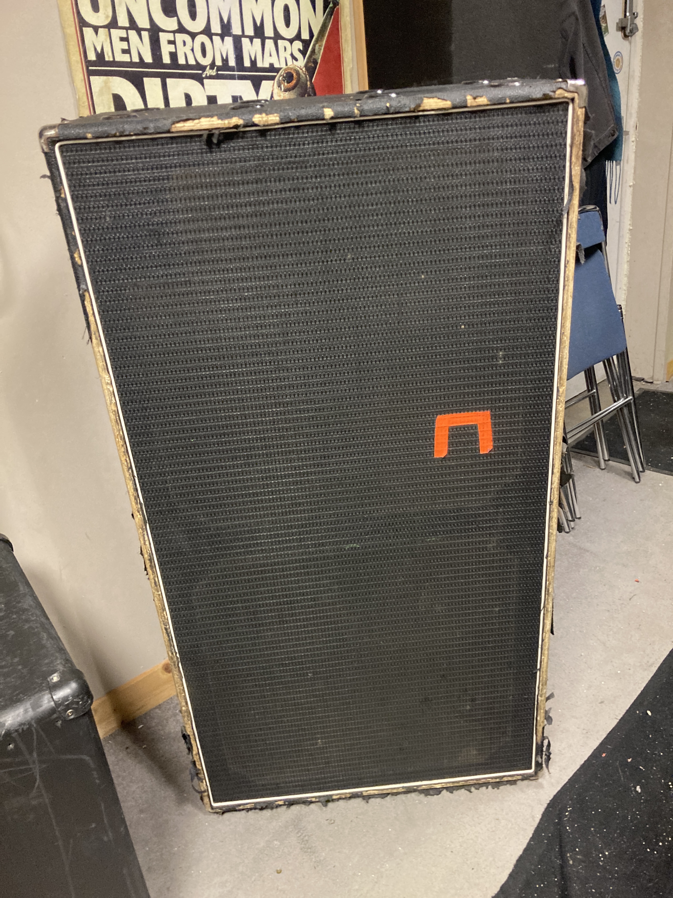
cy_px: 449
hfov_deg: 49.7
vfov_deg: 63.4
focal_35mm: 28
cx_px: 336
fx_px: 726
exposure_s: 1/25
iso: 400
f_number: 1.8
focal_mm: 3.99
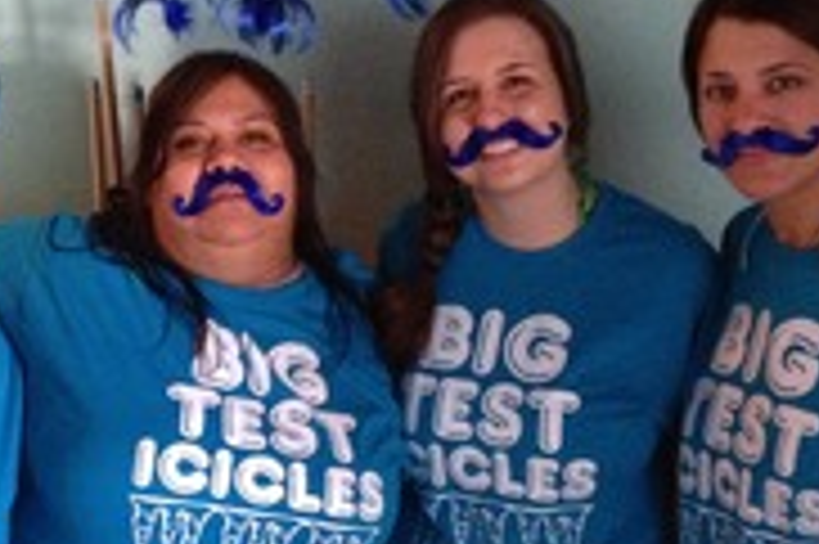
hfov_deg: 22.6
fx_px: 2046
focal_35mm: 90
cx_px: 306
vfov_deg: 15.1
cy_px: 364
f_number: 2.4
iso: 500
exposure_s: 1/15
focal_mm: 4.28
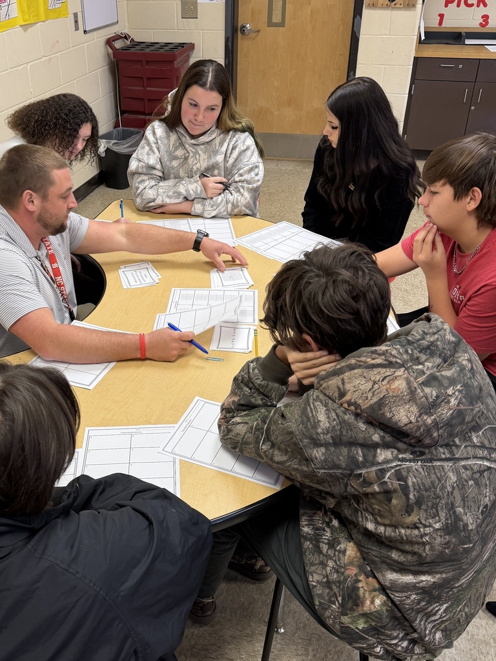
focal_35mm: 24
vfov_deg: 71.6
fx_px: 459
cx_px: 248
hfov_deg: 56.8
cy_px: 330
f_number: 1.78
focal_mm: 6.76
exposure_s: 1/60
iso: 125
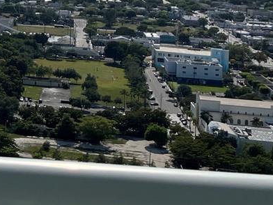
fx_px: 836
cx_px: -187
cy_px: -84
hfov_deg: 16.2
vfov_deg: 13.3
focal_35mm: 106
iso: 50
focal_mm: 5.1
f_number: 1.6
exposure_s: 1/10870
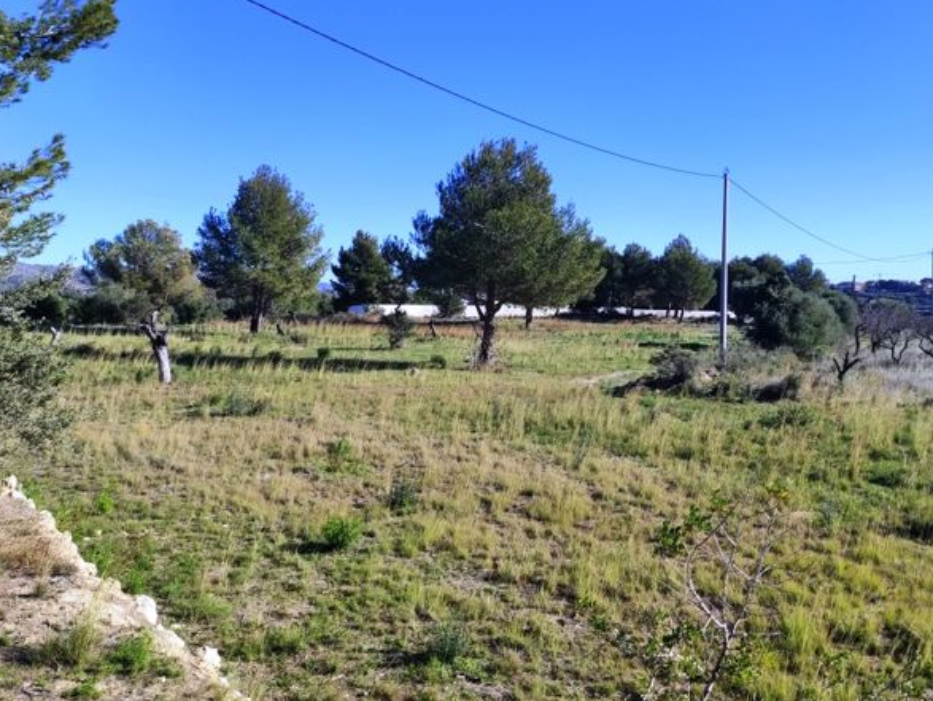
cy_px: 284
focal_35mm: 30
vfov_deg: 46.6
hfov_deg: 59.9
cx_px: 487
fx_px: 809
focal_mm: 5.43
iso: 50
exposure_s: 1/1551
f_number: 1.89
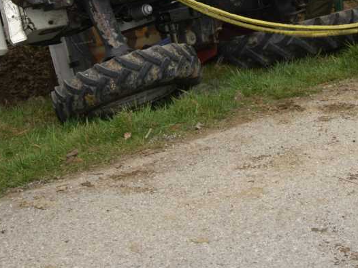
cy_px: -111
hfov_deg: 11.3
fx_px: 1786
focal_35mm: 173
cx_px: 363
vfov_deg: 8.4
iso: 160
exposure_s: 1/125
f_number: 5.6
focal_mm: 35
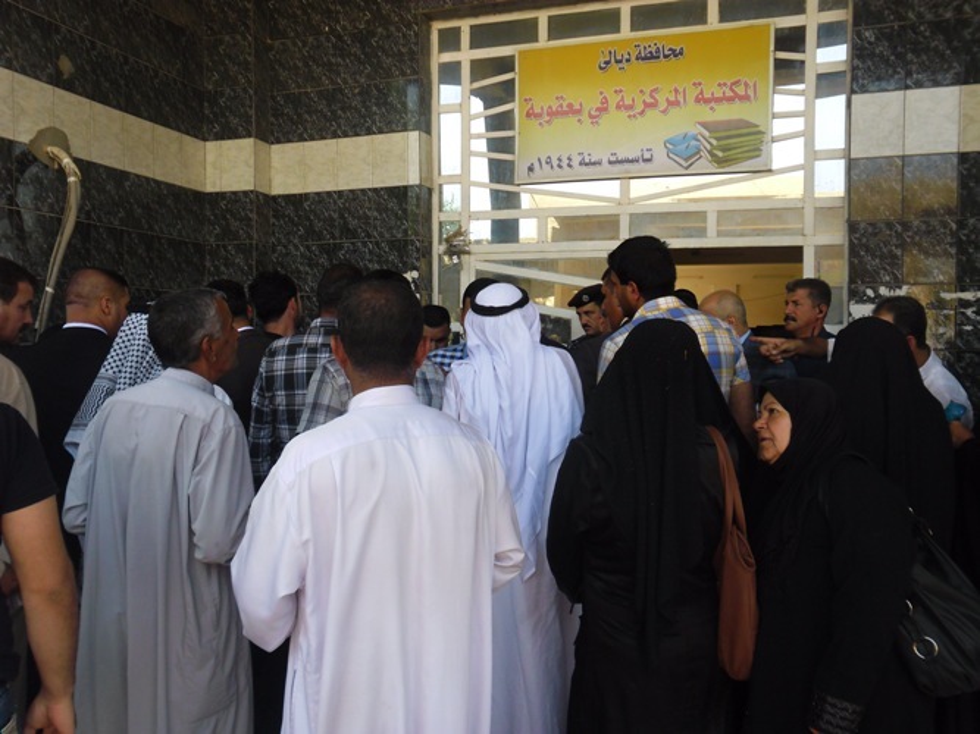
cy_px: 367
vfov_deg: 51.3
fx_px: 764
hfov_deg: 65.3
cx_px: 490
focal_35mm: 27
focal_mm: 4.9
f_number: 3.5
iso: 80
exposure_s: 1/103
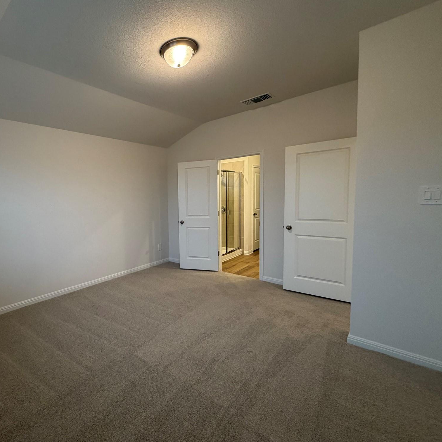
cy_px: 216
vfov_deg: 84.0
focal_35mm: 17
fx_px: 246
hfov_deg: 80.6
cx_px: 140
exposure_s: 1/60
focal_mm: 2.22
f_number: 2.2
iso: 200
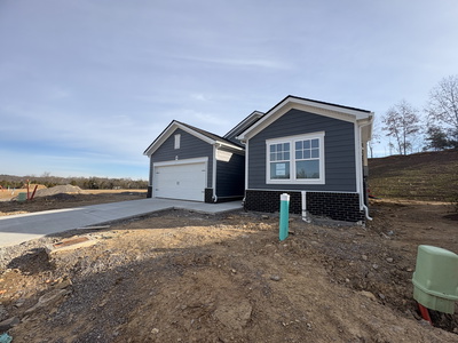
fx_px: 185
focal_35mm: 14
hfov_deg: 102.1
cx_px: 229
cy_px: 172
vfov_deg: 85.7
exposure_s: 1/1299
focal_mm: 2.22
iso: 40
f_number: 2.2
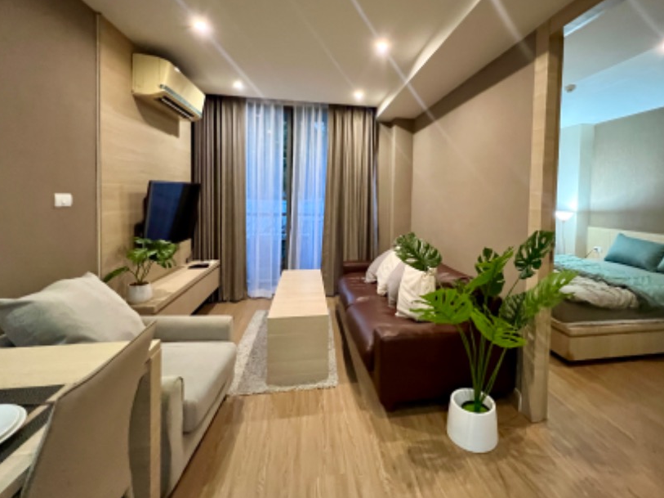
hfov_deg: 94.1
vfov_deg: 77.5
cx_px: 372
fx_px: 307
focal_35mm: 16
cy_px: 211
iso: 800
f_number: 1.8
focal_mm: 1.57
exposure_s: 1/50
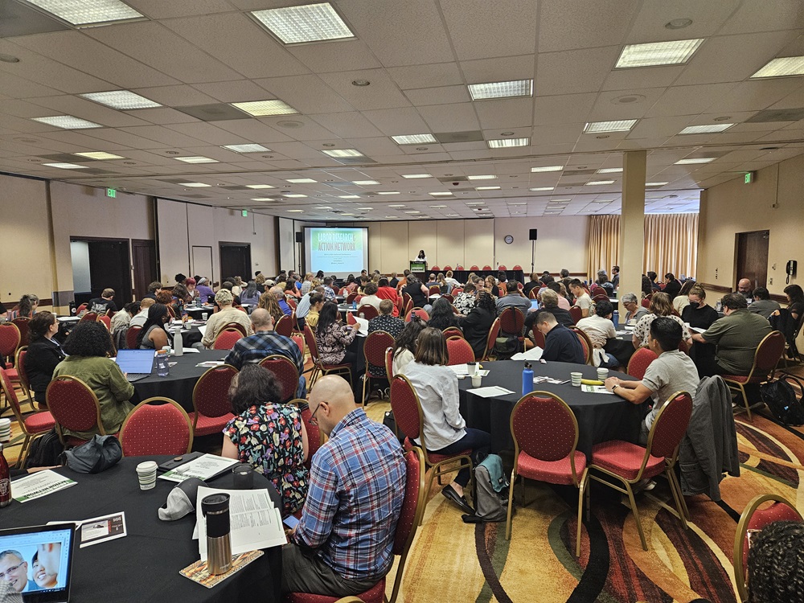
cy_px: 302
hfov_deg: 73.9
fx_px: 534
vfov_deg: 58.9
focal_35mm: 23
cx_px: 402
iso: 500
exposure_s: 1/120
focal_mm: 5.4
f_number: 1.8
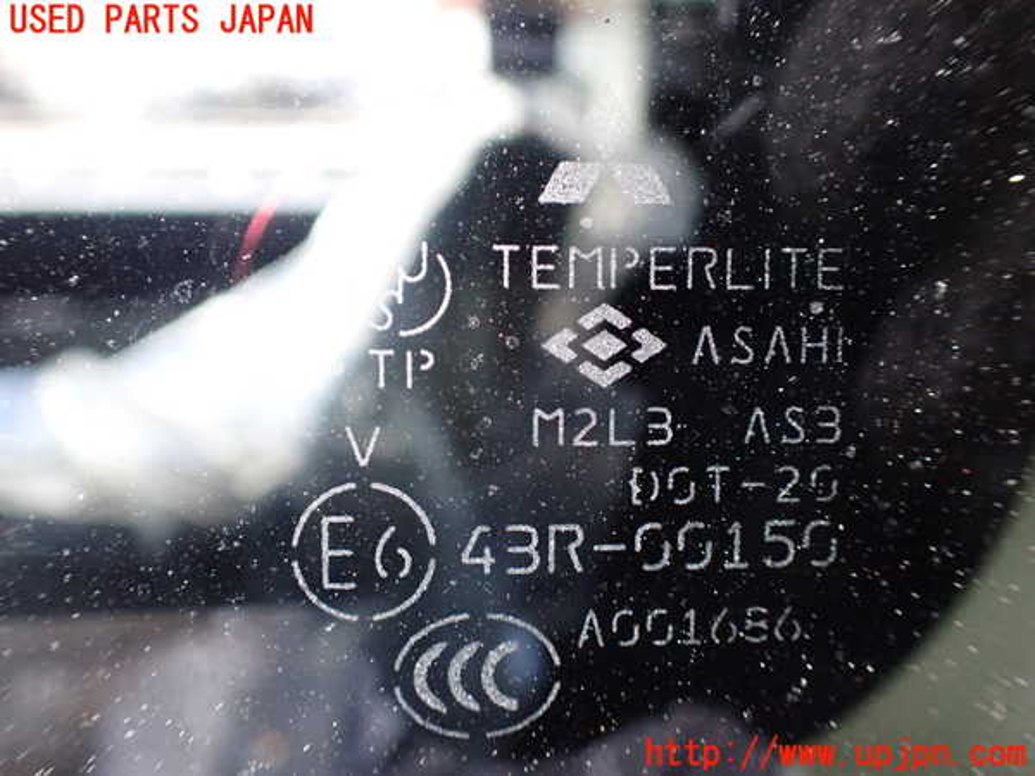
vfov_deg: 46.8
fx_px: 897
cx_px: 518
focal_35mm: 30
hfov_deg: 60.0
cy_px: 388
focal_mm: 5.4
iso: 800
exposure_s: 1/80
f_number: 2.3
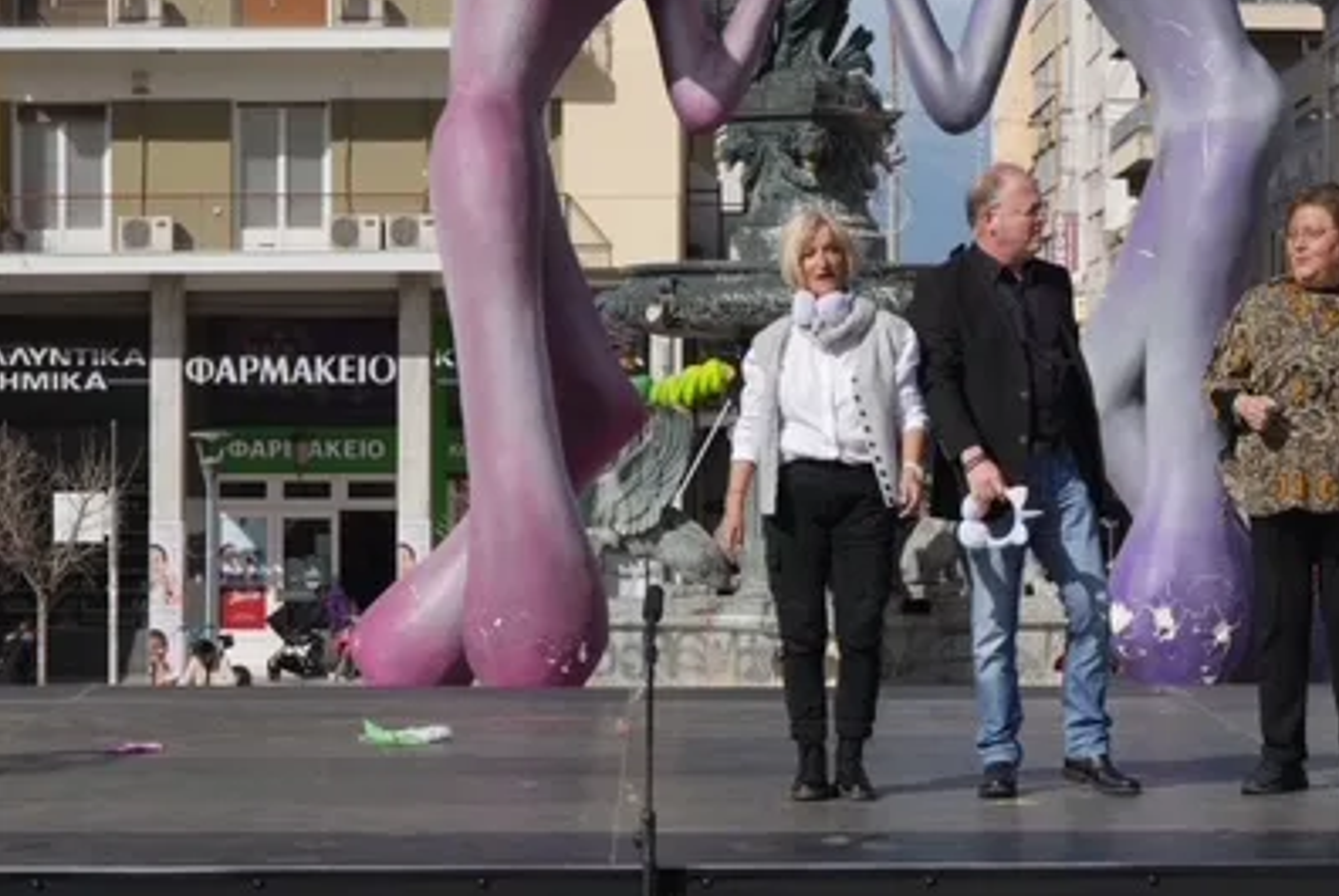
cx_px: 1079
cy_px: 223
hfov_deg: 14.2
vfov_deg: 9.5
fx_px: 5362
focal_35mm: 144
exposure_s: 1/200
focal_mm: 89
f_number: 14
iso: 125
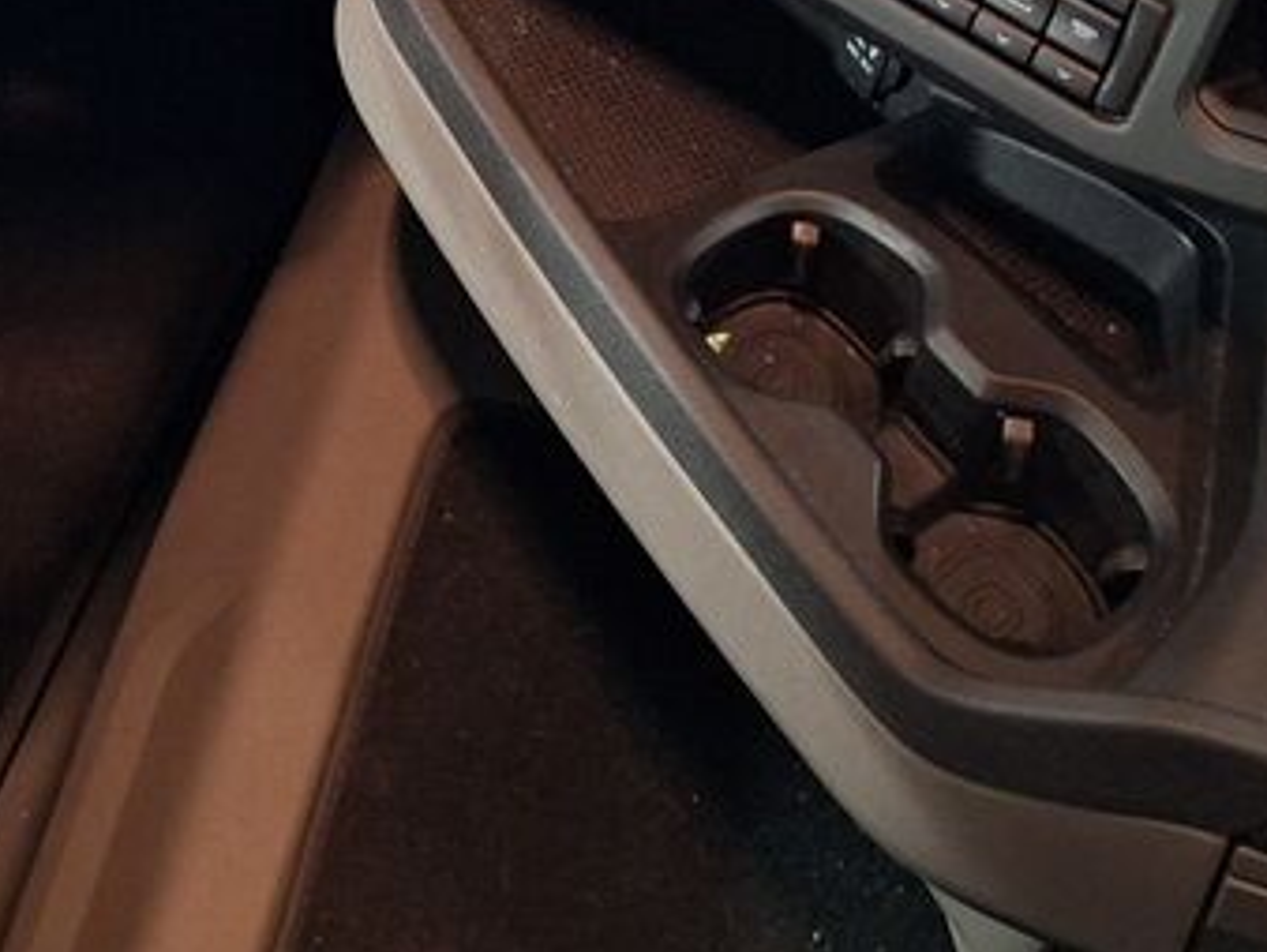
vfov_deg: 15.3
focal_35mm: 87
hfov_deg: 22.2
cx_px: 274
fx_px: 3187
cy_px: -592
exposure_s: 1/25
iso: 400
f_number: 1.8
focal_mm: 5.54
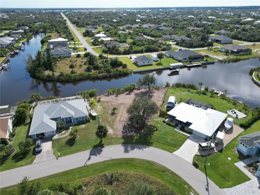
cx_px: 130
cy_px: 98
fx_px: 180
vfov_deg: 56.8
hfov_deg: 71.6
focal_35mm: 24
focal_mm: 6.72
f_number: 1.7
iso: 200
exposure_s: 1/3200
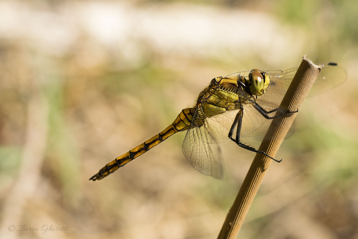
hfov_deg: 15.2
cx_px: 179
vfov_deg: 10.2
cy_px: 120
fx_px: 1342
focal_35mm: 135
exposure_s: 1/640
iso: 400
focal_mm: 90
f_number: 13
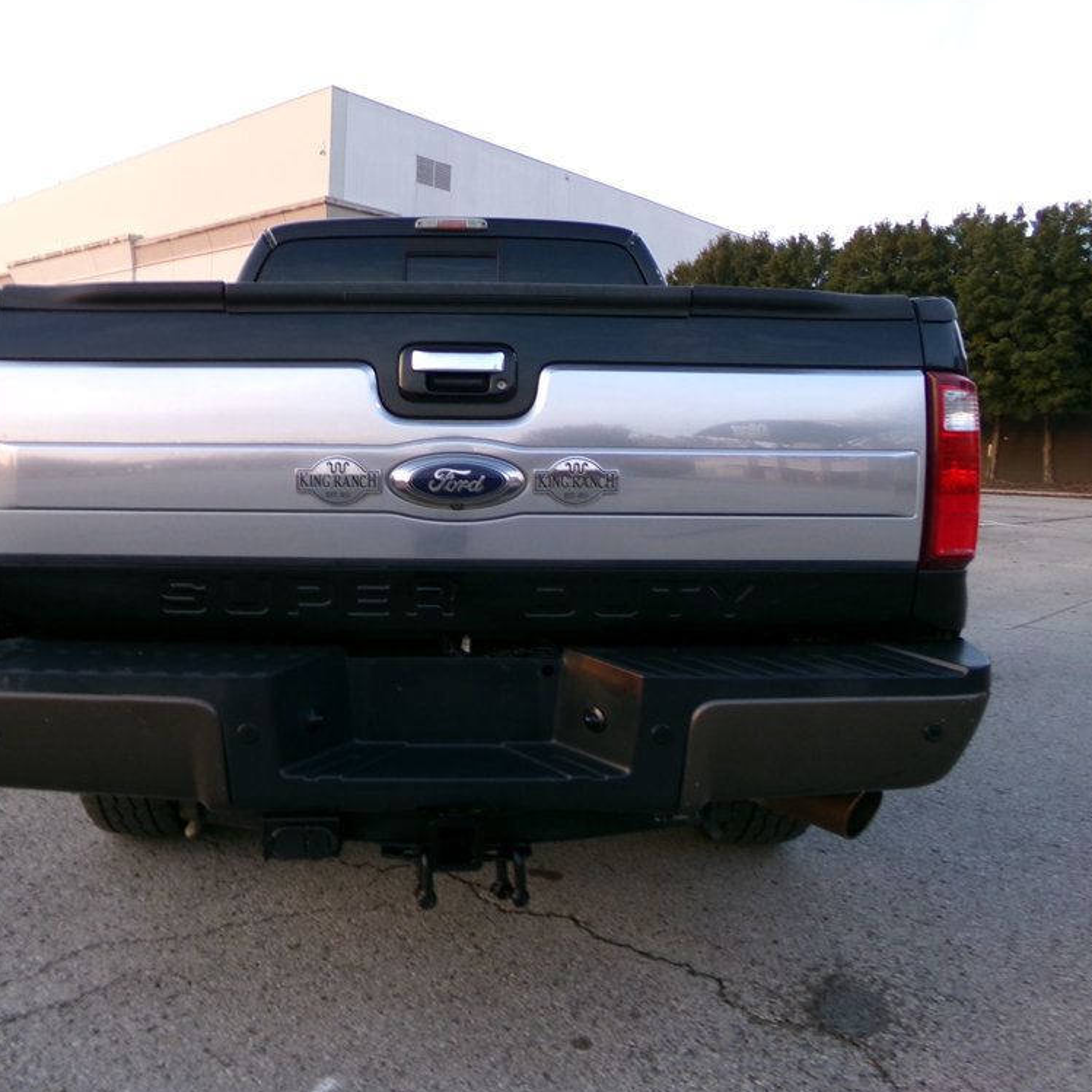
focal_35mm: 29
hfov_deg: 55.4
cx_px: 461
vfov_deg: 55.6
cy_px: 539
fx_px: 1035
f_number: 3.7
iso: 180
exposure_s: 1/34
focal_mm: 4.3
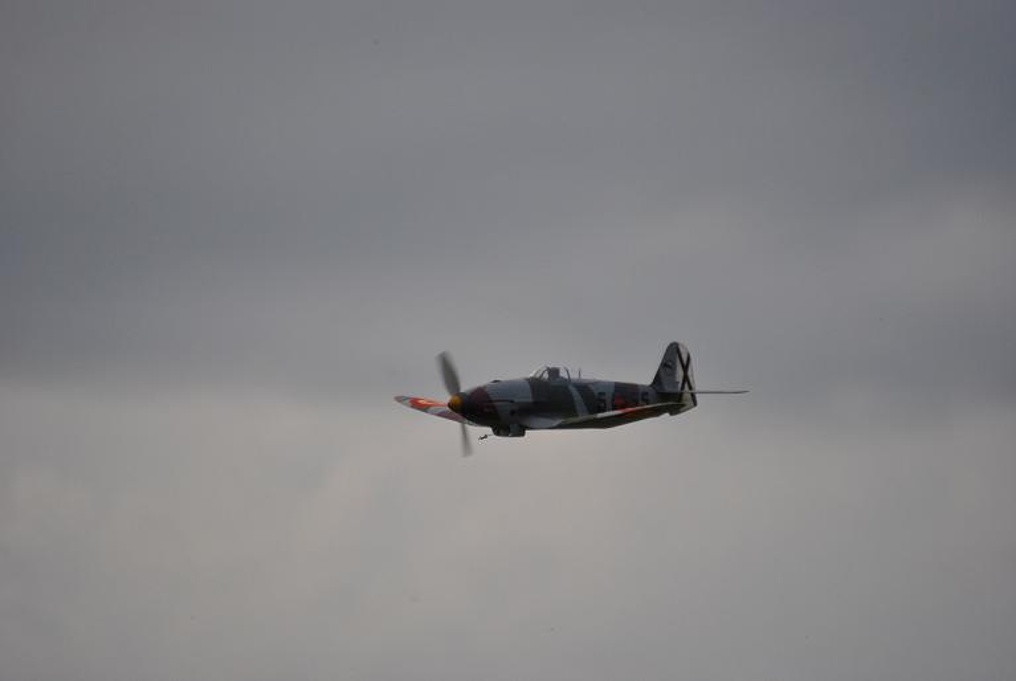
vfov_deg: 4.6
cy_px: 340
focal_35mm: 300
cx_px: 508
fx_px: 8480
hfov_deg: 6.9
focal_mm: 200
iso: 200
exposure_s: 1/800
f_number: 5.6
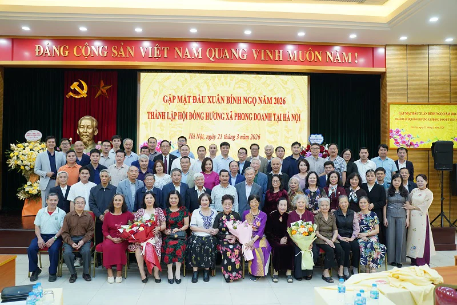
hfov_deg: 63.7
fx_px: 368
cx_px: 228
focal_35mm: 29
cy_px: 152
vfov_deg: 44.9
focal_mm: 29
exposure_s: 1/160
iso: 800
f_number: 3.2
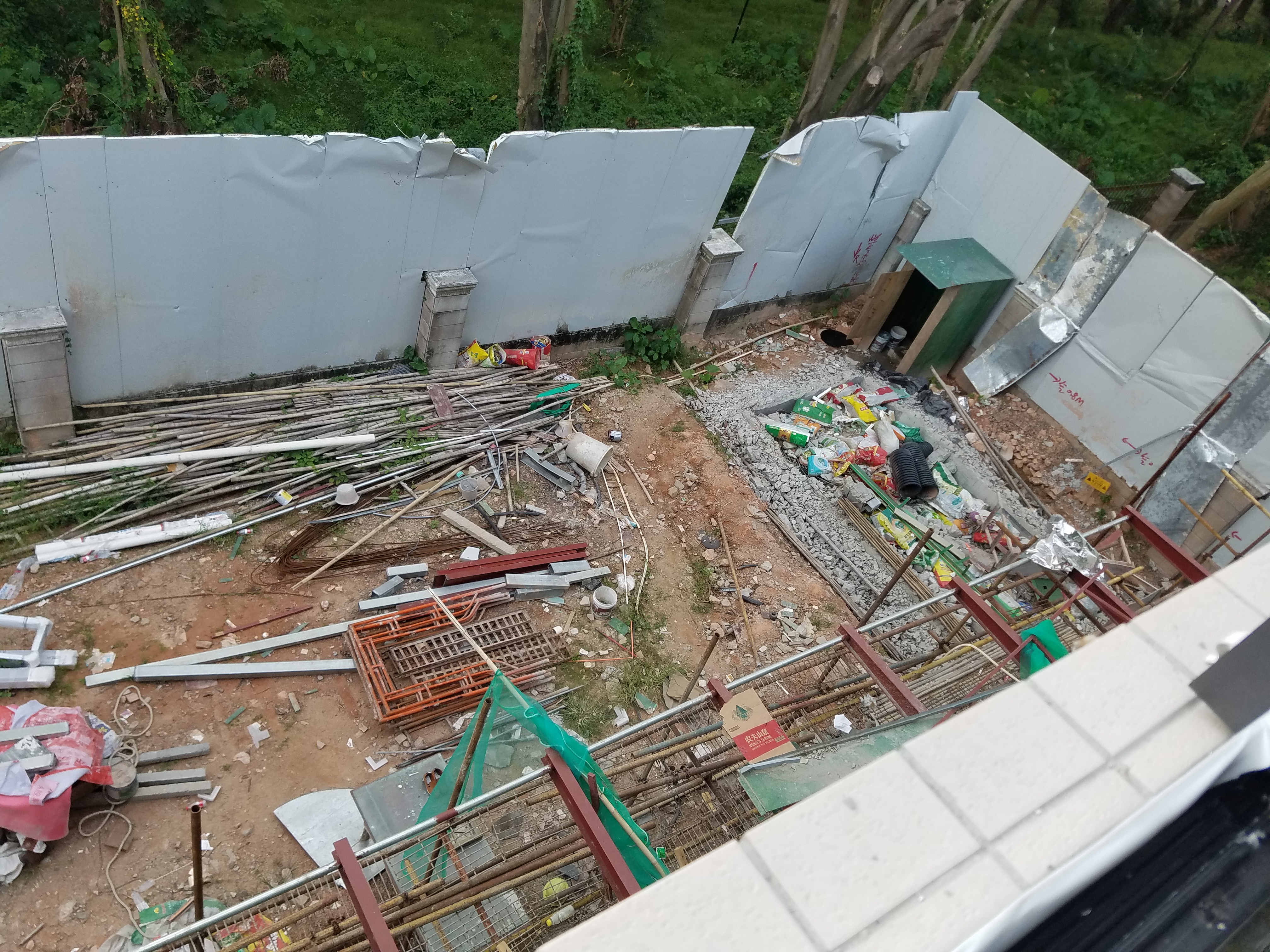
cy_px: 476
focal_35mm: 26
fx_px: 954
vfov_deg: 53.1
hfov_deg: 67.3
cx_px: 635
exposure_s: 1/540
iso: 50
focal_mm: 4.2
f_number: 1.7
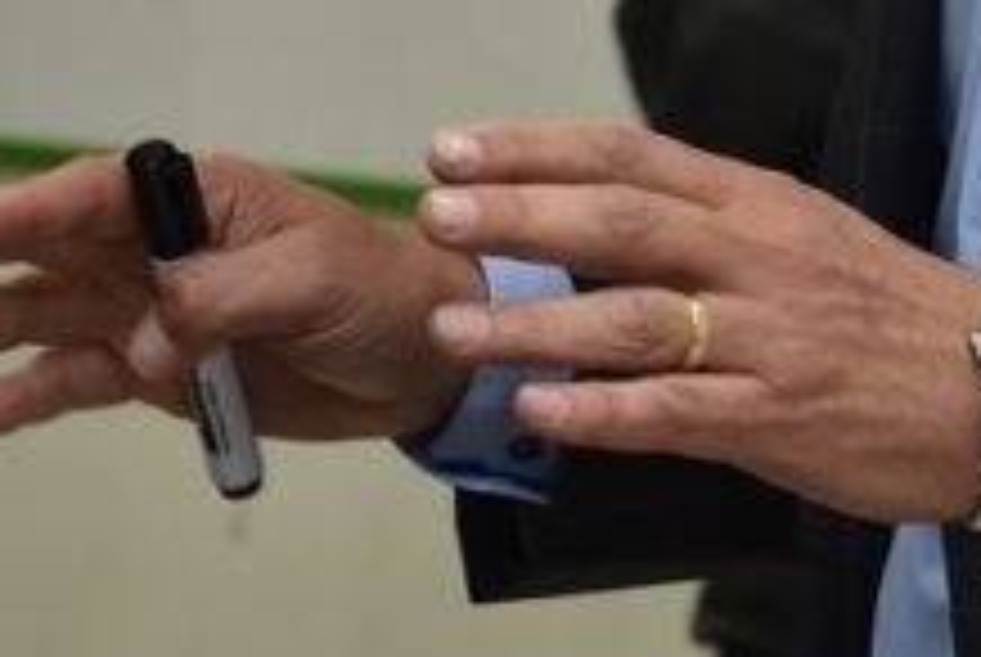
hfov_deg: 5.4
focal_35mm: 383
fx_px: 10451
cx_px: 432
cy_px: -500
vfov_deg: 3.6
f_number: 5
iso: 400
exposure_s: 1/50
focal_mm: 58
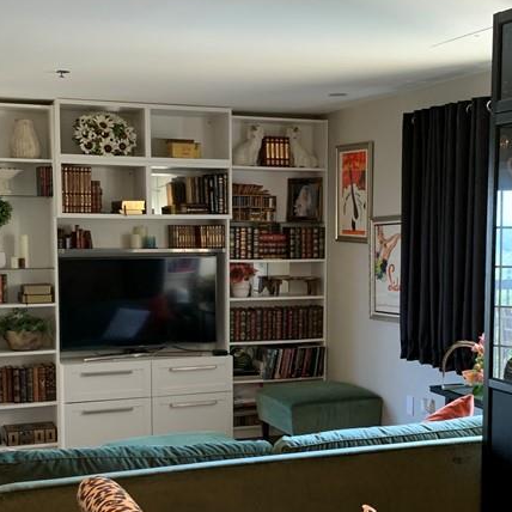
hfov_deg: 31.1
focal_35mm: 55
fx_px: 920
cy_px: 311
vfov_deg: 31.0
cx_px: 282
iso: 250
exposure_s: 1/60
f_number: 1.8
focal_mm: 4.25
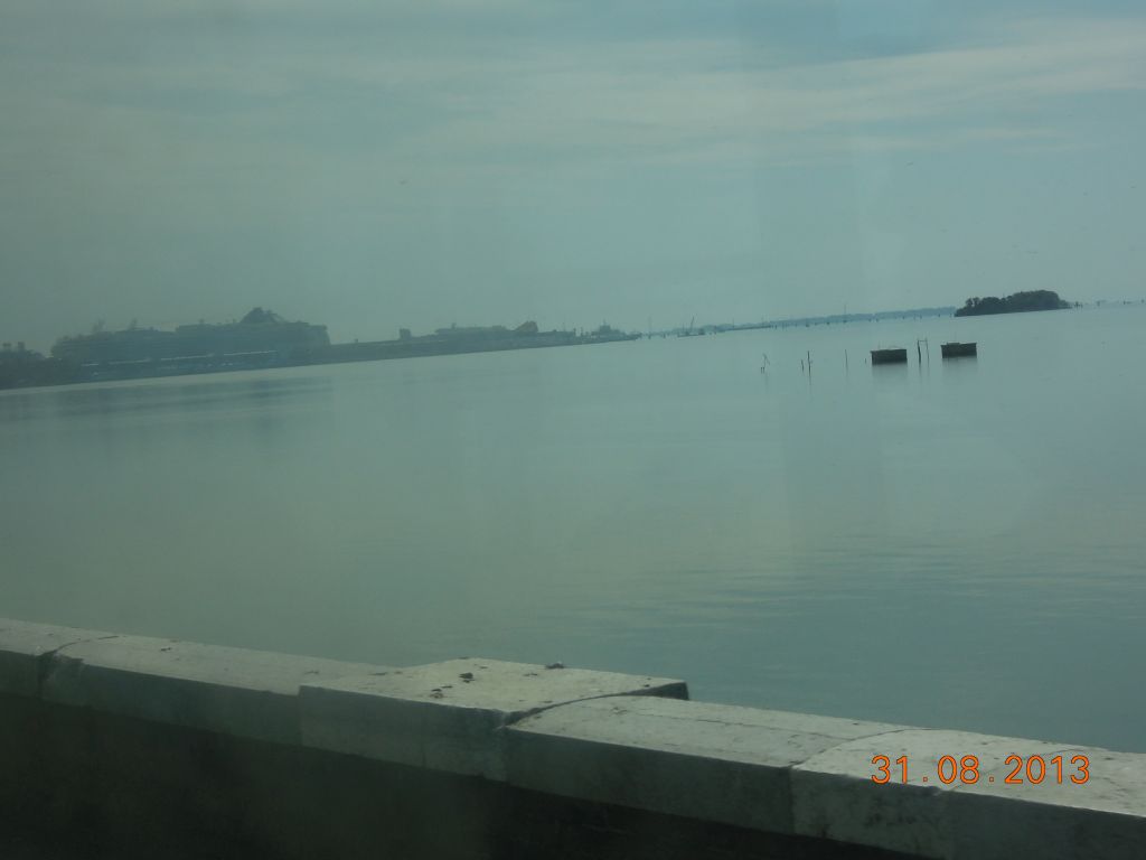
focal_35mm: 77
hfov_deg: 25.3
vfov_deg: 19.1
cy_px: 430
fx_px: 2549
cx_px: 573
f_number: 6.7
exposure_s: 1/1250
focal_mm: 13.8
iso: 160
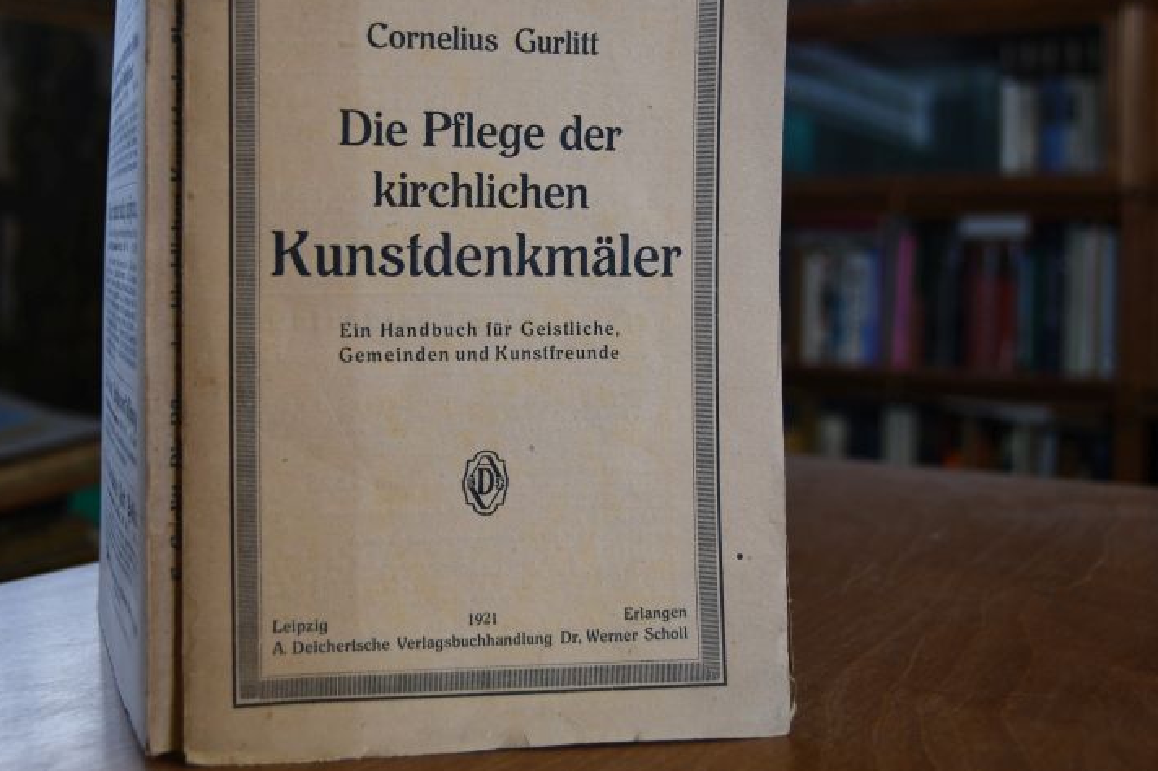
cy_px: 294
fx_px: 1382
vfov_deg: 31.0
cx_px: 512
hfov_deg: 45.4
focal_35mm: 43
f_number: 3.8
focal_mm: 23
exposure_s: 1/250
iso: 800
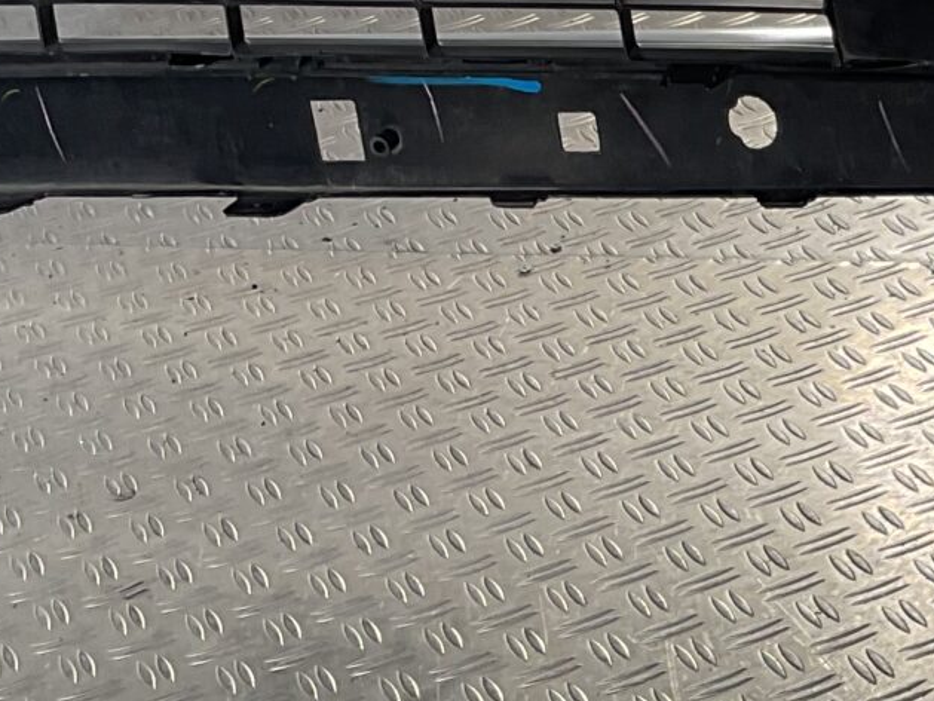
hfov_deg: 16.1
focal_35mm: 118
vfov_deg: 12.5
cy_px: 487
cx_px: 1071
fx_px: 3184
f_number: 1.8
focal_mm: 3
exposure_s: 1/100
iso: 16
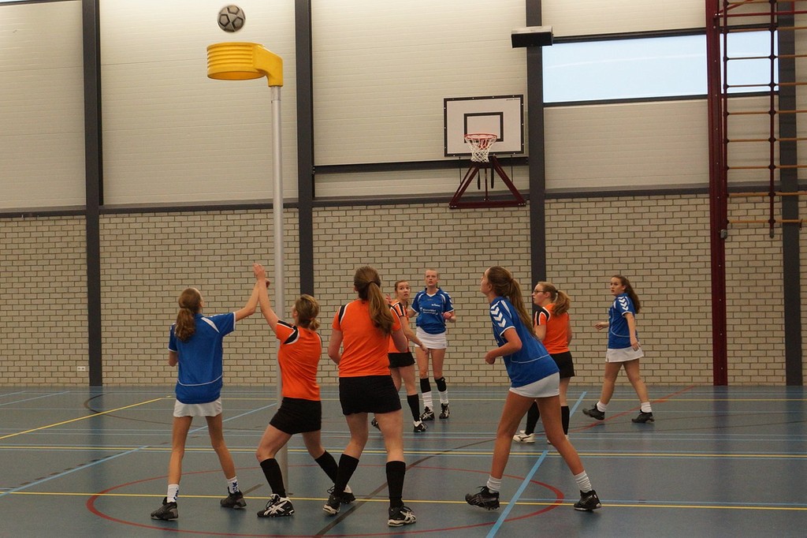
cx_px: 404
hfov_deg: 46.4
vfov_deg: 31.9
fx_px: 941
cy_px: 269
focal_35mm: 42
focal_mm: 28
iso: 1000
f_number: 4
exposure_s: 1/160
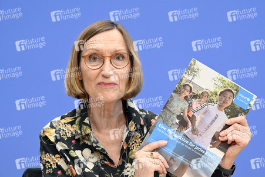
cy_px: 88
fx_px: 809
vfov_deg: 12.4
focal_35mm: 110
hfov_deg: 18.6
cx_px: 132
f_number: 6.3
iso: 4000
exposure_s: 1/320
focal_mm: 110
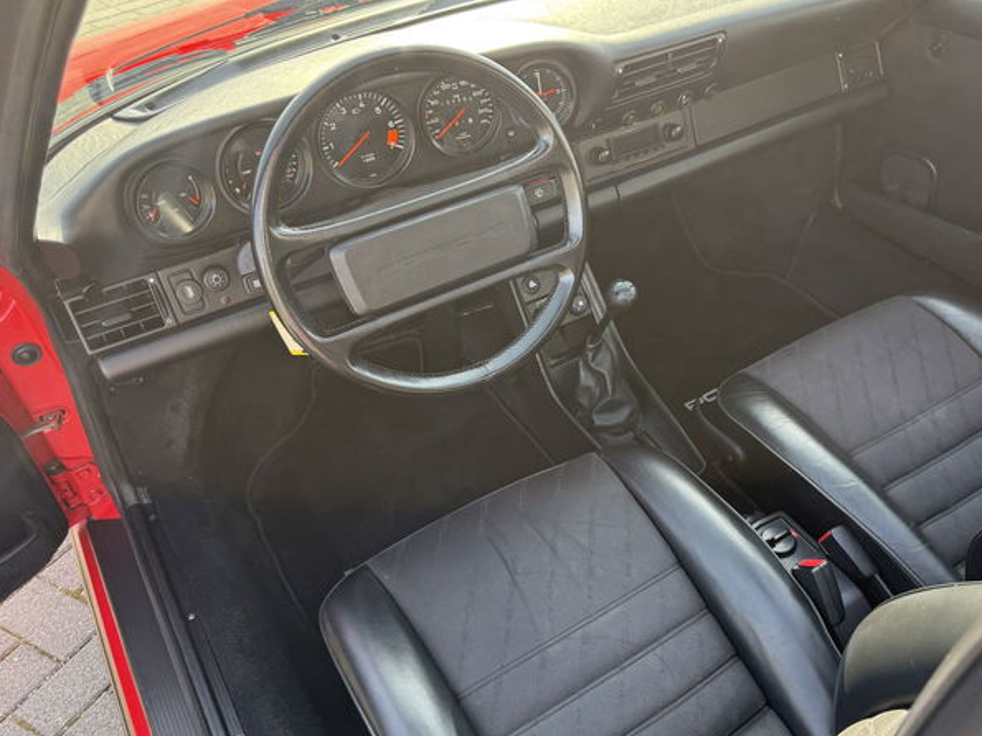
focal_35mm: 31
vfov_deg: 45.4
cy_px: 385
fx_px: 879
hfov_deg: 57.5
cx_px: 622
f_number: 1.78
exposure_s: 1/247
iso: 100
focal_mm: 6.76
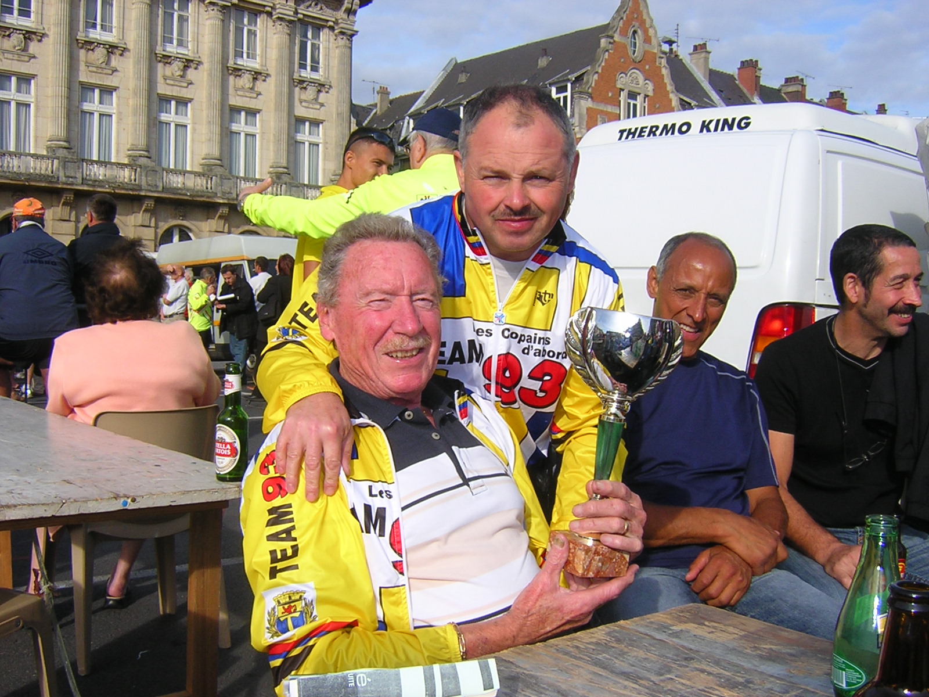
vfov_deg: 39.7
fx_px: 966
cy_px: 348
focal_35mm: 36
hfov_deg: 51.4
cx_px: 464
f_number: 5.2
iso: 100
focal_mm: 4.7
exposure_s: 1/345
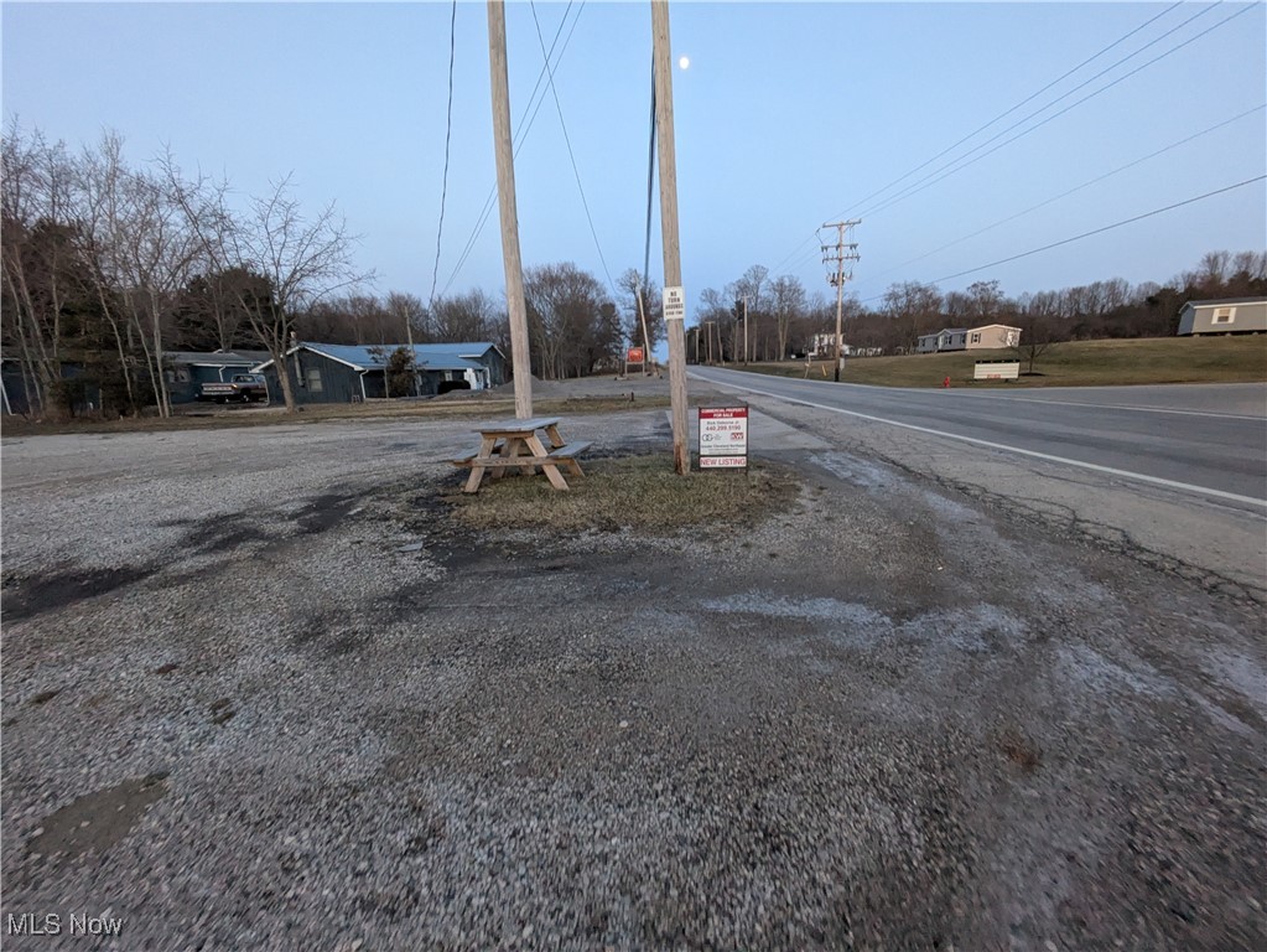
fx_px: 513
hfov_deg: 102.0
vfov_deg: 85.7
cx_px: 634
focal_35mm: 14
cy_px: 476
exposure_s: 1/120
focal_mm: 1.83
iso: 706
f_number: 2.2
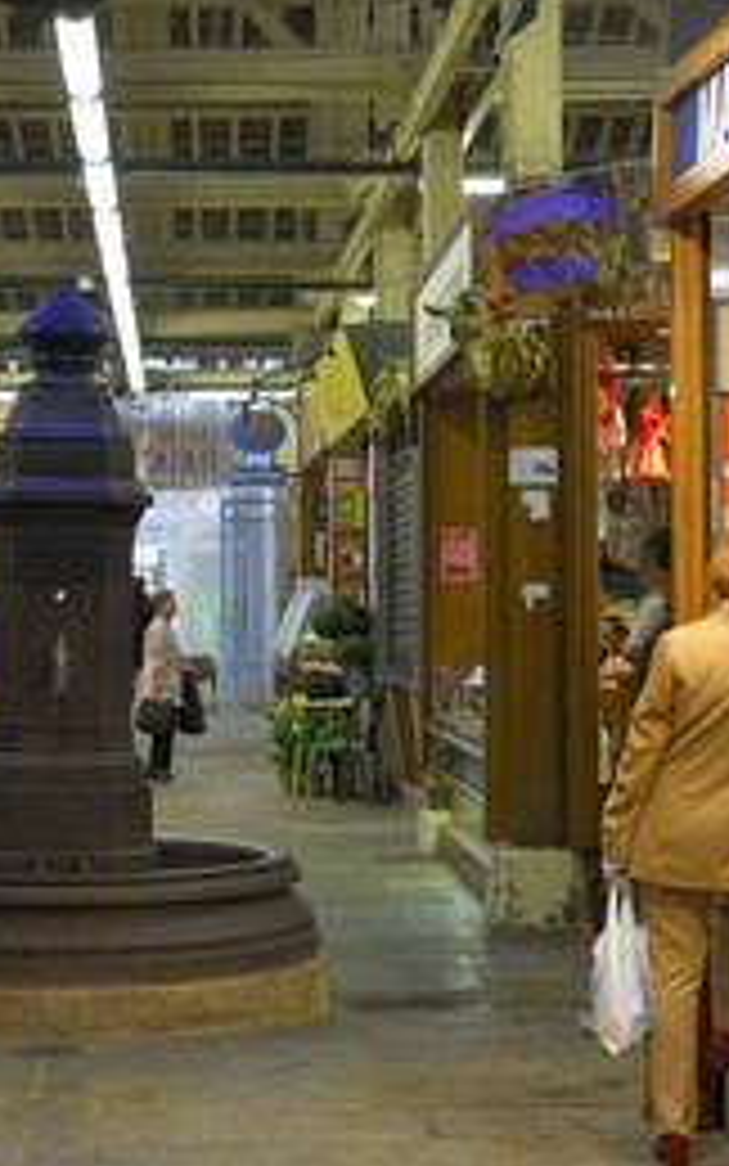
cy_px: 612
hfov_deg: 15.0
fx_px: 2759
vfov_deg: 23.9
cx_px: 178
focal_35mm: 87
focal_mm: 35
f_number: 4.5
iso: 100
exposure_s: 1/10
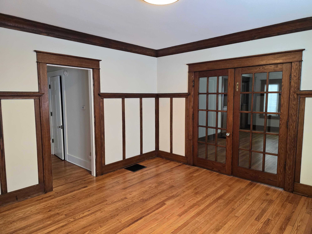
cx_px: 156
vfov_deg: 58.9
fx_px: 207
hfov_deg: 73.9
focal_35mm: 23
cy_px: 117
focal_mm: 6.3
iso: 400
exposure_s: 1/120
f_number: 1.7
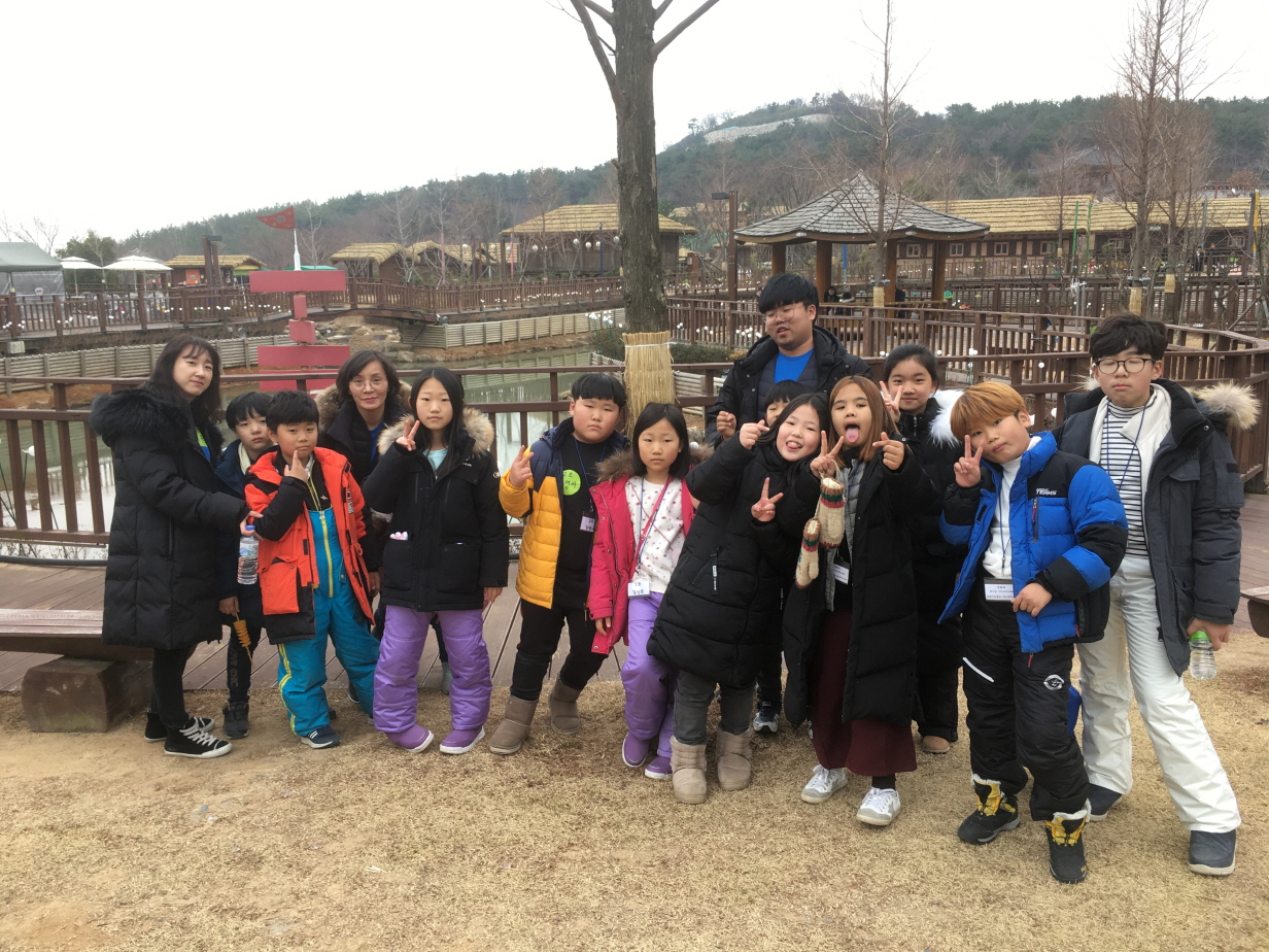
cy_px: 476
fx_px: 1063
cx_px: 634
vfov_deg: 48.2
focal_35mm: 29
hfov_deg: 61.7
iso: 25
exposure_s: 1/120
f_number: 2.2
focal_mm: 4.15
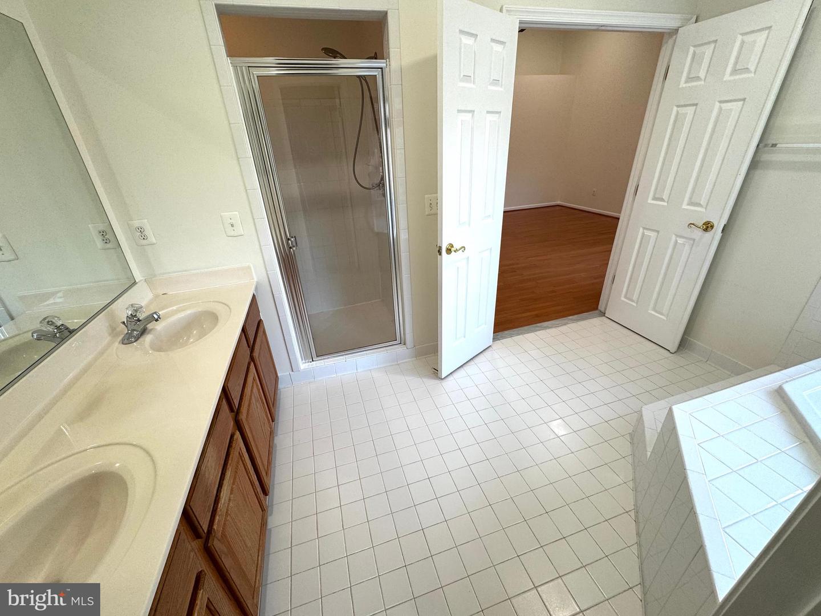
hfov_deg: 102.1
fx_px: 332
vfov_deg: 85.7
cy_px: 308
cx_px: 410
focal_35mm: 14
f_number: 2.2
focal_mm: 2.22
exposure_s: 1/120
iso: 125
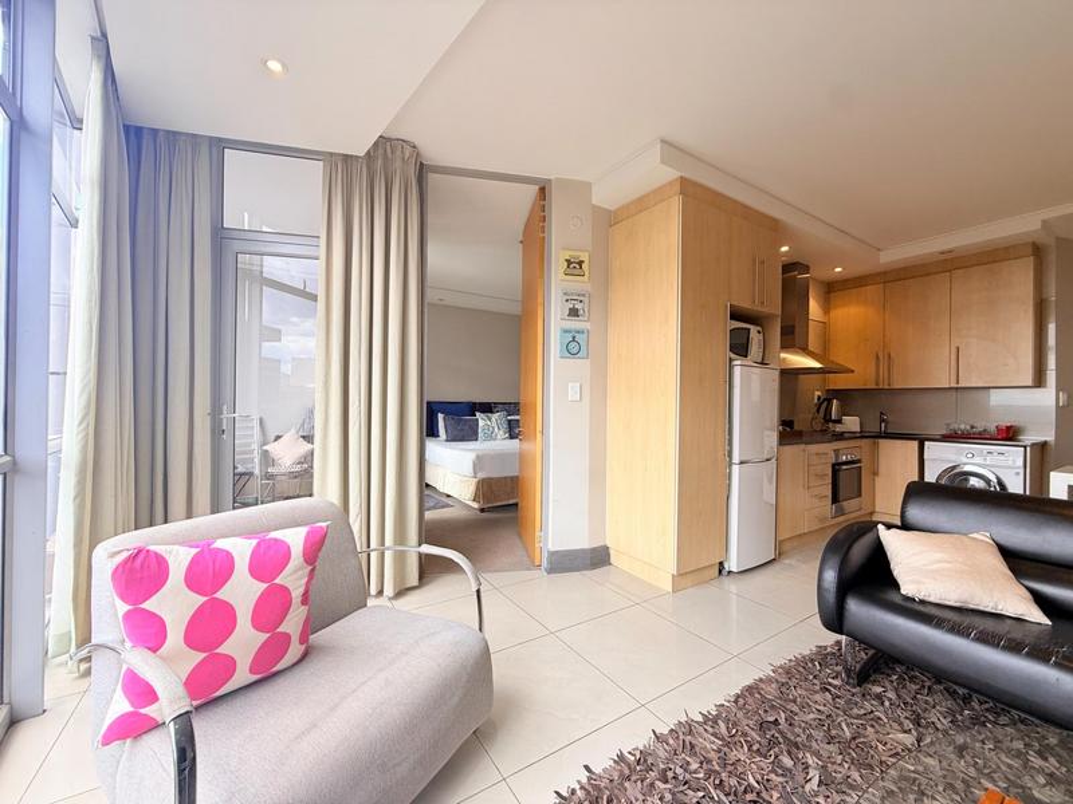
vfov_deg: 85.7
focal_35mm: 14
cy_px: 402
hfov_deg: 102.1
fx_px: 434
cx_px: 536
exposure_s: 1/99
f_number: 2.2
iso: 64
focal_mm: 2.22
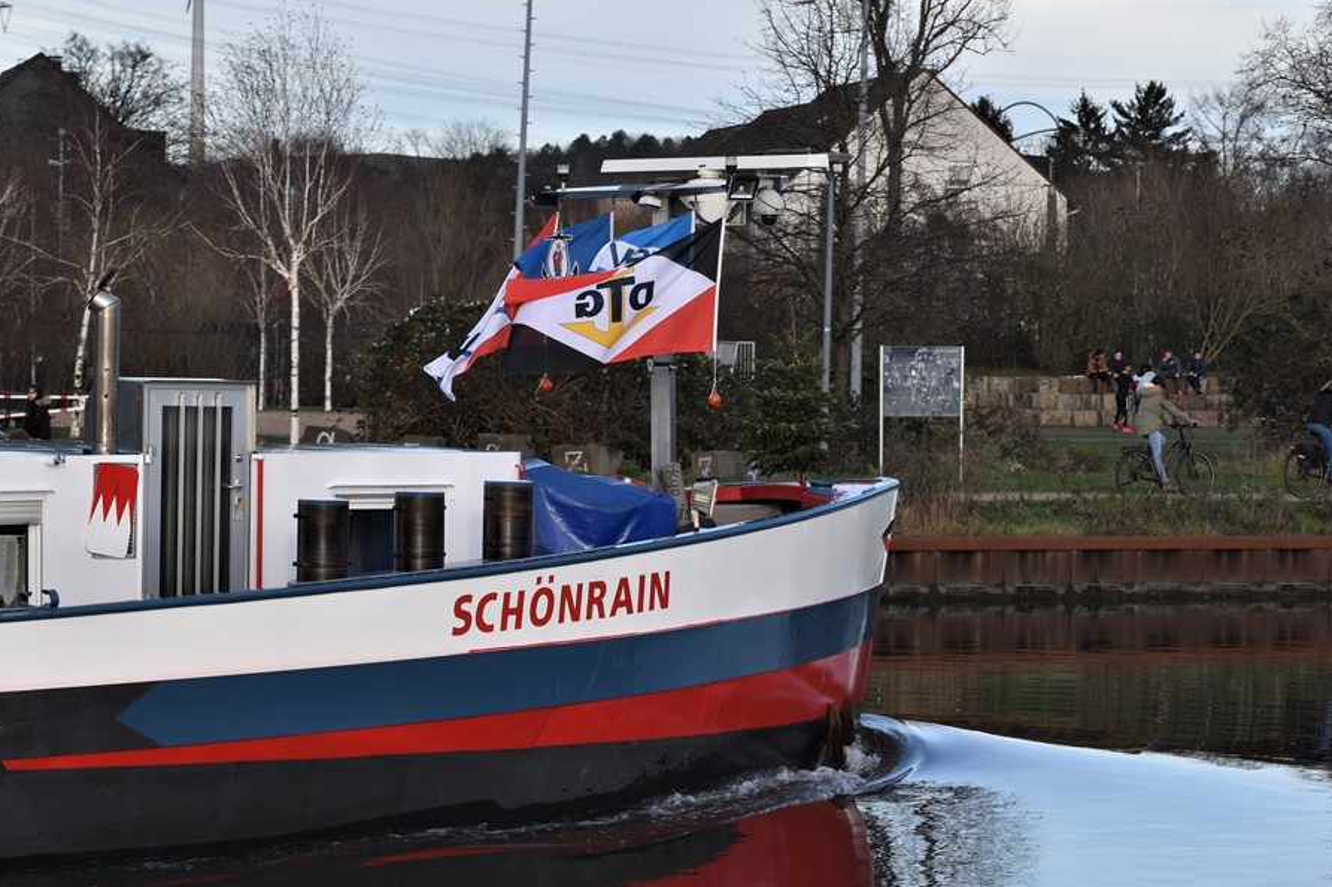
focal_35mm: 148
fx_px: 5475
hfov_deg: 13.9
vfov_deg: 9.3
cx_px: 622
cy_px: 446
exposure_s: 1/250
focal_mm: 86
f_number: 8
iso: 220
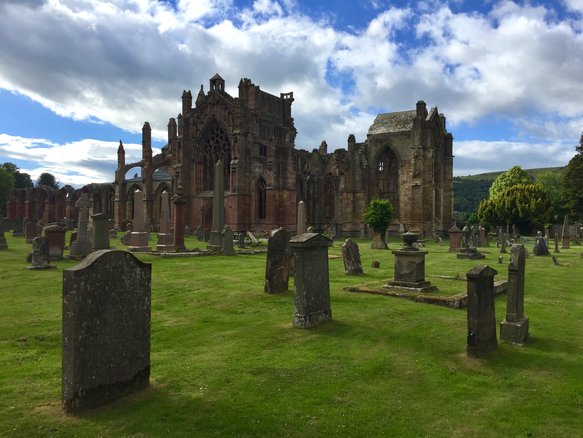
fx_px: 488
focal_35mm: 29
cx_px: 292
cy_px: 219
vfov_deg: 48.2
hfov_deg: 61.7
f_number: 2.2
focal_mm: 4.15
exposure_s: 1/1980
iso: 32
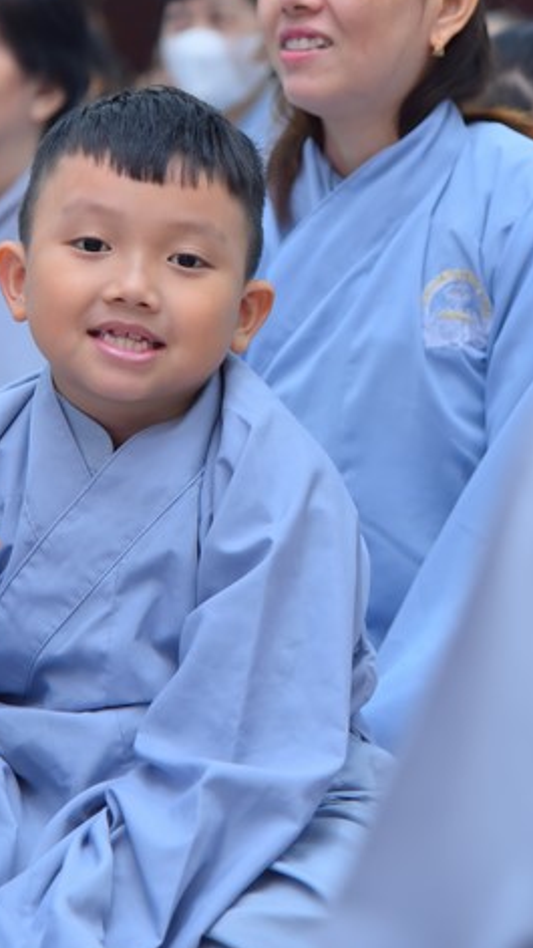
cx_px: 153
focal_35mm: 123
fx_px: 3090
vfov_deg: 17.4
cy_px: 338
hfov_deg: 9.8
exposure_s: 1/125
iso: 1250
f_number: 4.5
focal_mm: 85
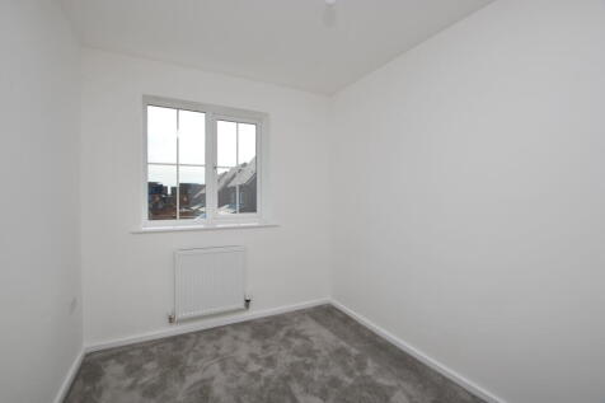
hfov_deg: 100.4
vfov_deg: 77.3
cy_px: 202
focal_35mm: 15
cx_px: 302
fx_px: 252
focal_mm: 10
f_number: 8
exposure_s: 1/200
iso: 100
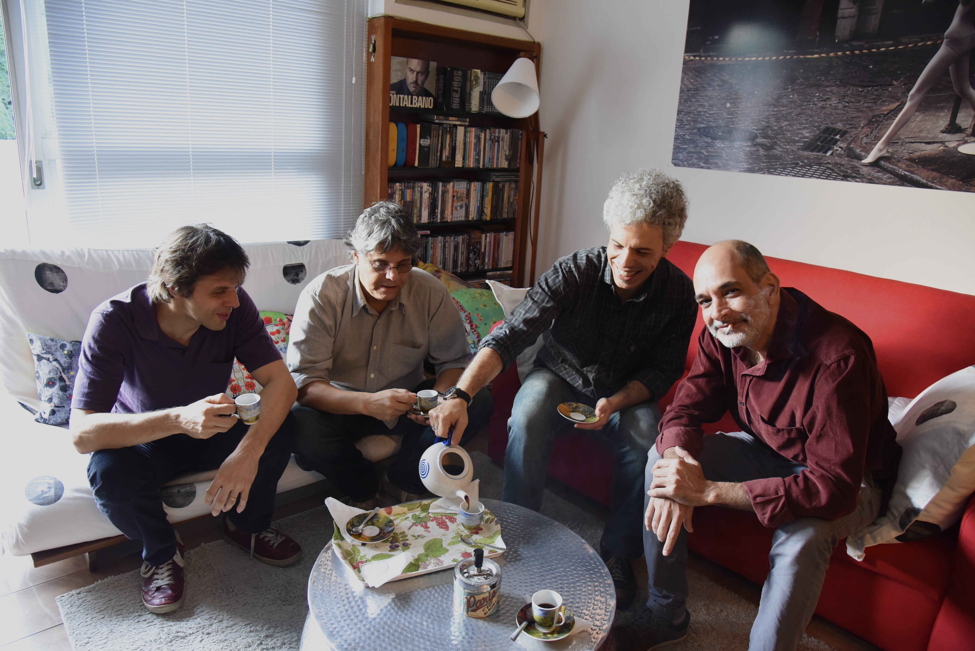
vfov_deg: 53.2
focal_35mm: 24
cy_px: 326
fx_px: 650
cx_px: 488
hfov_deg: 73.7
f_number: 4.5
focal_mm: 24
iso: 4000
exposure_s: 1/60
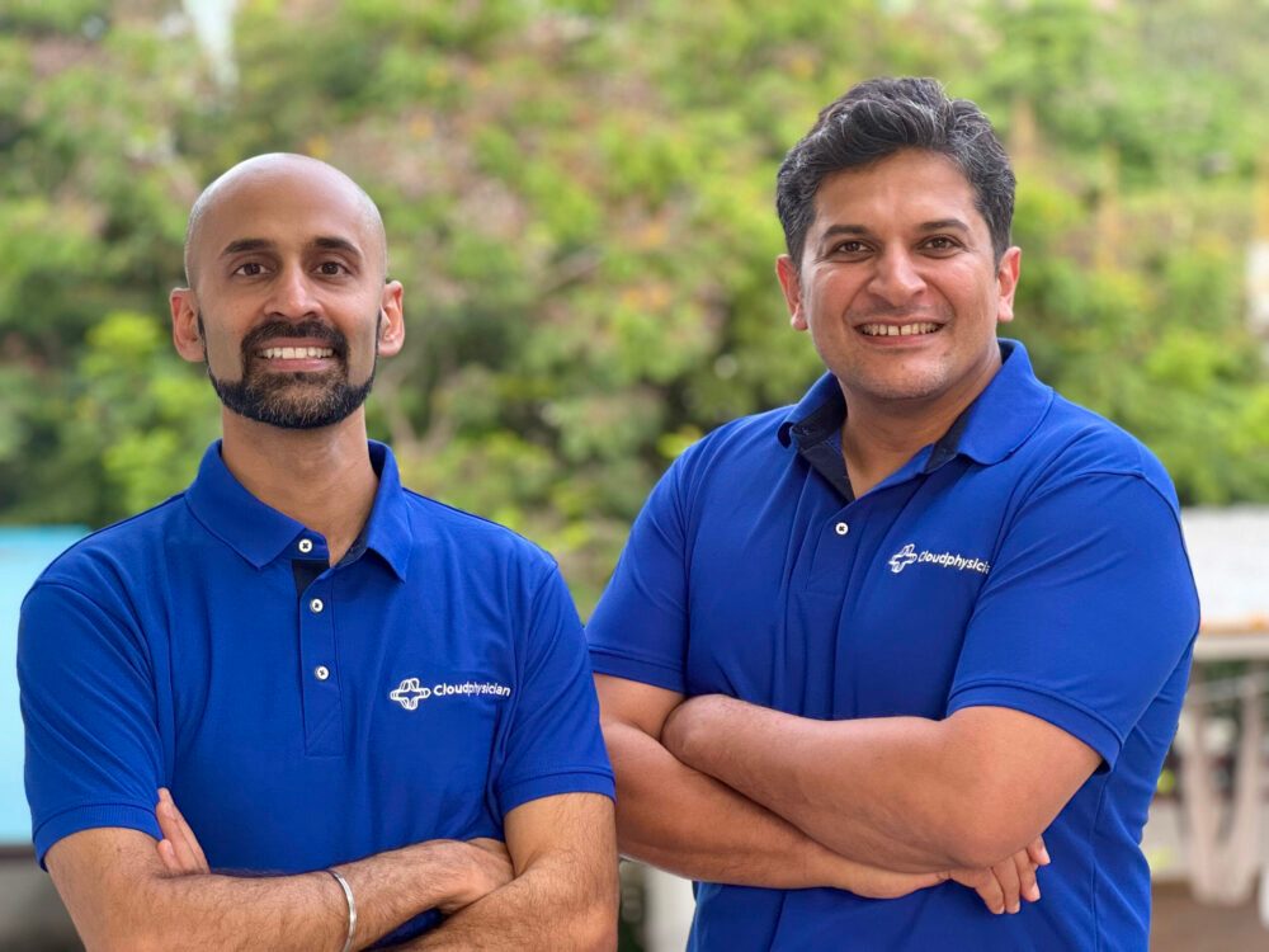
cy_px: 476
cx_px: 634
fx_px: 2823
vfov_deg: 19.1
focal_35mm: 77
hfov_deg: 25.3
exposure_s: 1/100
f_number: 2.8
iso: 250
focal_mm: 9
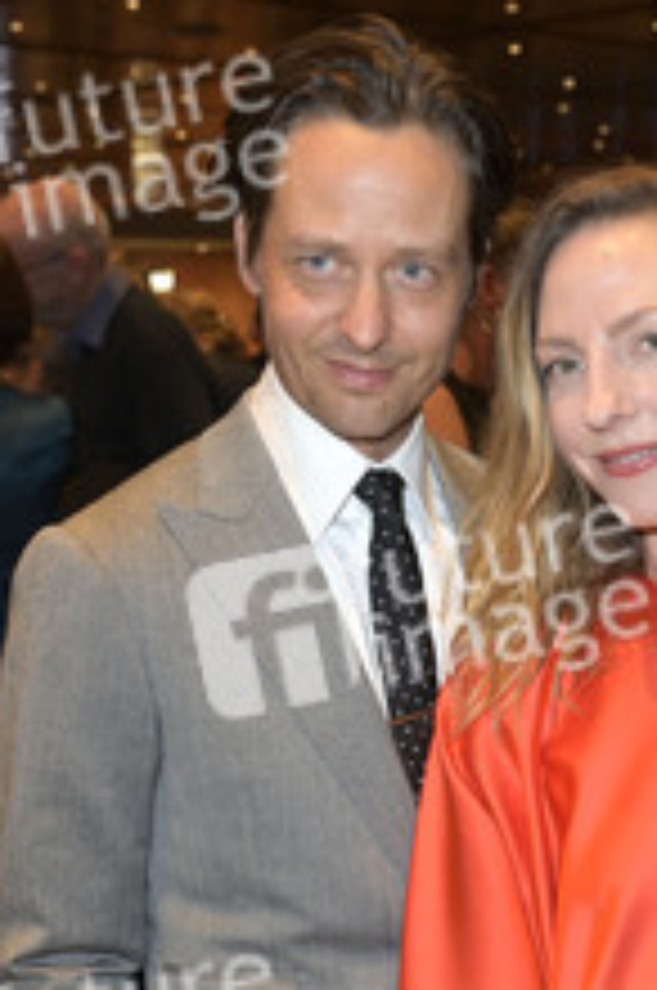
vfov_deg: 28.5
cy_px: 837
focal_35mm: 69
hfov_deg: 19.4
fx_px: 1895
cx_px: 549
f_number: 5.6
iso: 2500
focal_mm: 38
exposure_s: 1/60
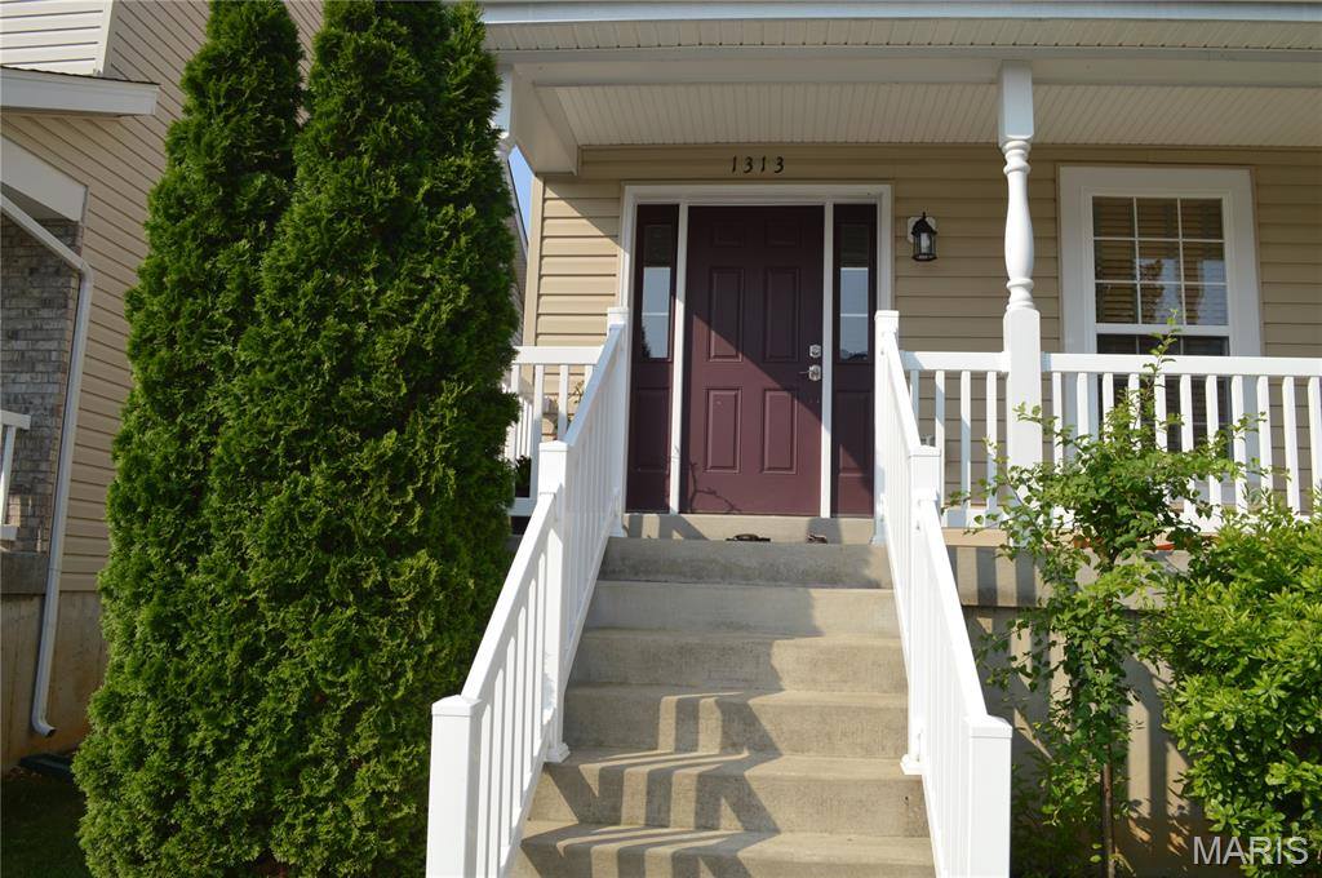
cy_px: 439
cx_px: 661
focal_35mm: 27
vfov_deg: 47.8
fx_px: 990
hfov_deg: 67.4
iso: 100
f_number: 8
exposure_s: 1/200
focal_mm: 18
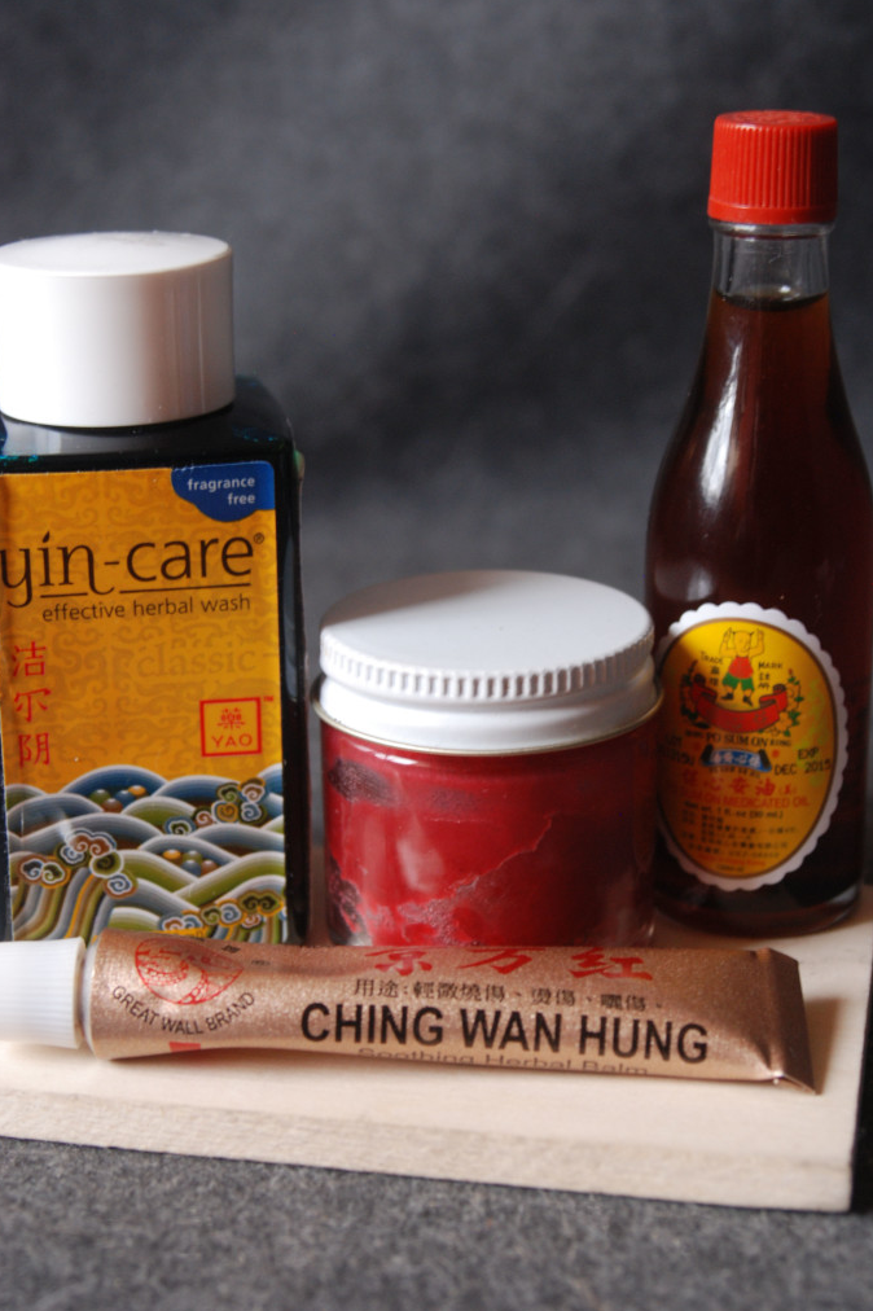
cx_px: 437
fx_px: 2766
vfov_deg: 26.7
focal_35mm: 76
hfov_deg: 17.9
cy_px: 656
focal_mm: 50
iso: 400
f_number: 5.6
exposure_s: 1/10
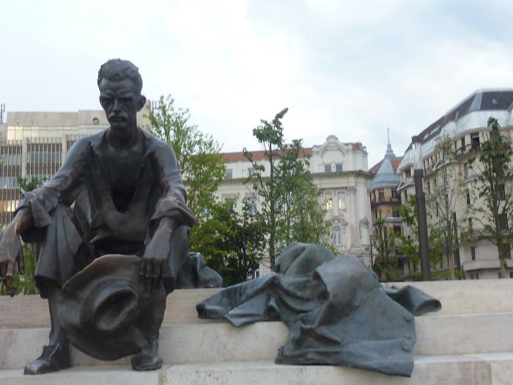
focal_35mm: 46
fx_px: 682
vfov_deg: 31.5
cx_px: 256
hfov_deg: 41.2
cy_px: 192
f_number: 3.5
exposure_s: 1/50
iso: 80
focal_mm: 5.3
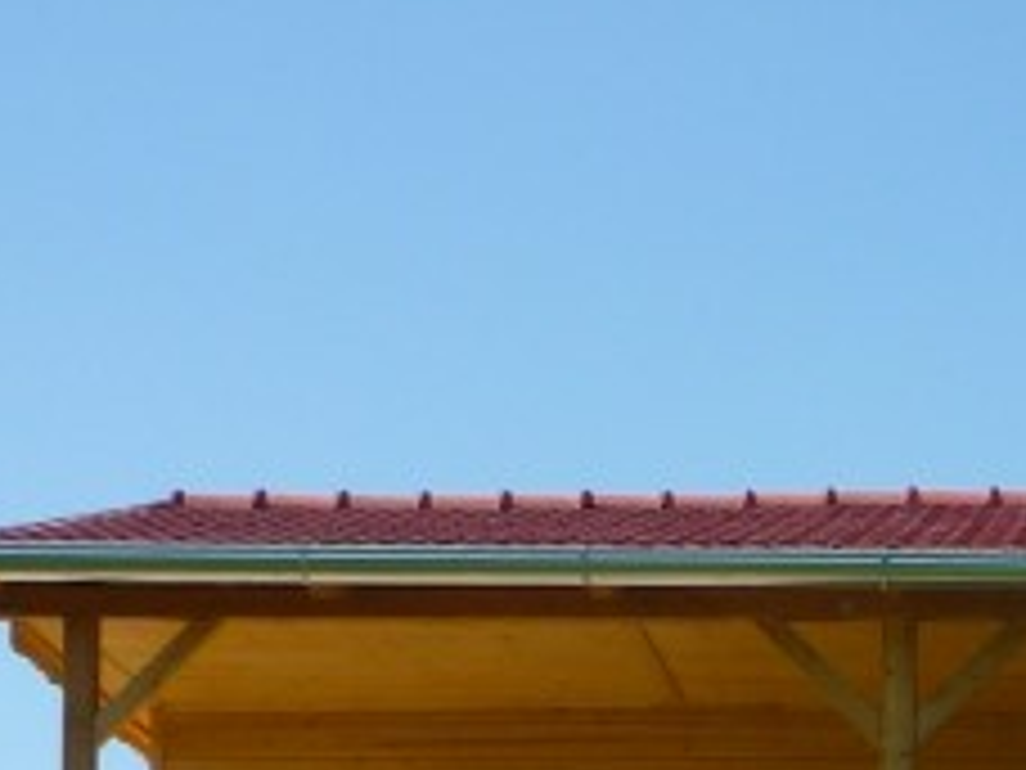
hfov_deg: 14.1
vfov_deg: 10.3
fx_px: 4001
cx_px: 1260
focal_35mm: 135
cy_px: 1396
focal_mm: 5.2
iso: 100
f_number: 5
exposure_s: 1/400
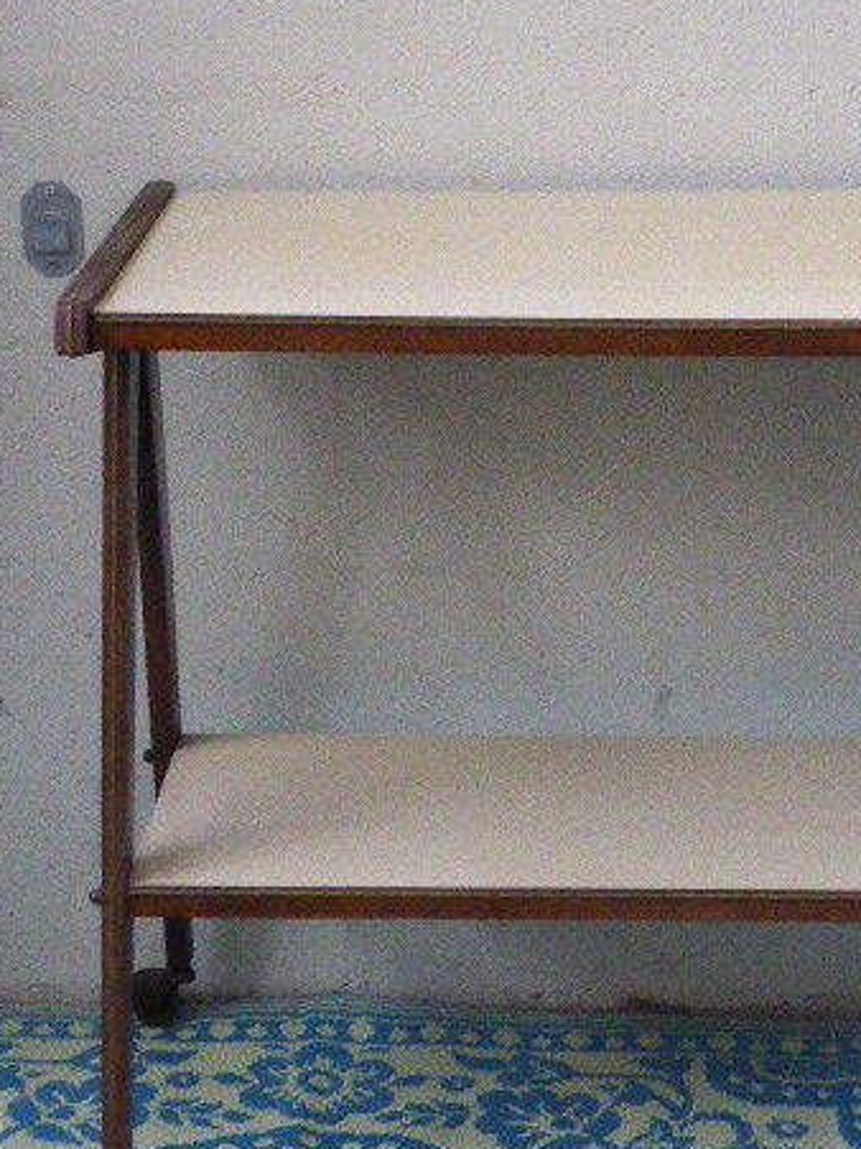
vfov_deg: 20.0
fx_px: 3252
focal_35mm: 98
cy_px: 548
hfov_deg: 15.1
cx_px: 555
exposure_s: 1/125
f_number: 4.9
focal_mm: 11.7
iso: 1600
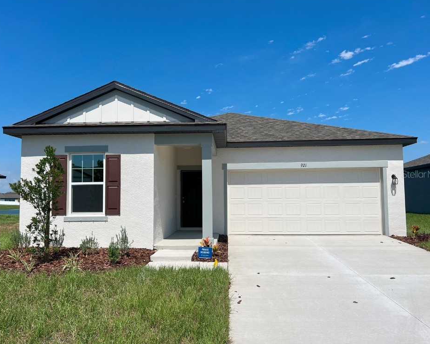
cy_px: 174
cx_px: 209
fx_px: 356
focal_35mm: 28
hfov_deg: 62.2
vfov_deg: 51.5
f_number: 1.5
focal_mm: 5.7
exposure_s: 1/10309
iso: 50
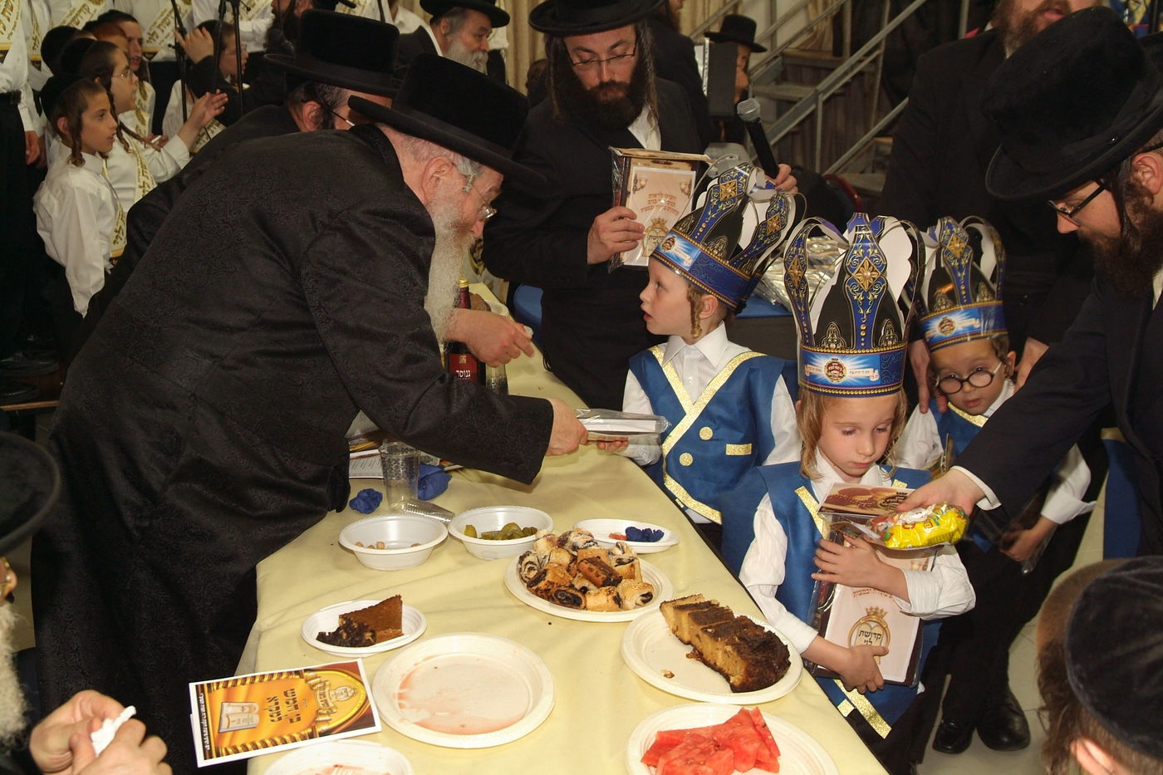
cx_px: 582
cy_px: 388
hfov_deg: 41.1
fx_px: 1550
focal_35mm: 48
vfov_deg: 28.1
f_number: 5.6
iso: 800
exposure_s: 1/60
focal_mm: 32
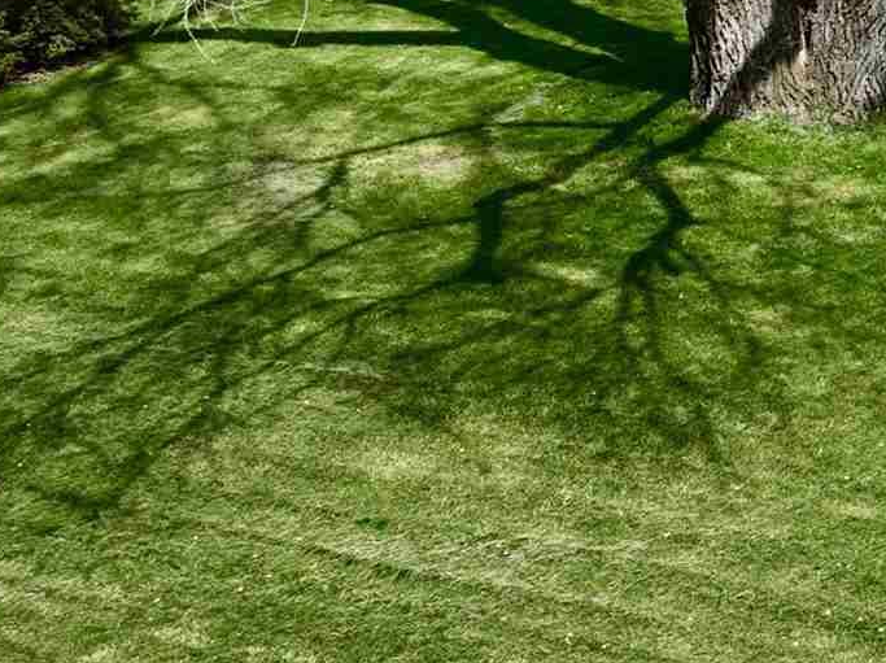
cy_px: 40
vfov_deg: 13.5
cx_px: 1893
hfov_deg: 14.4
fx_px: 2762
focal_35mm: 108
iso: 110
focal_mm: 12.29
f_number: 2.8
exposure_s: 1/1600
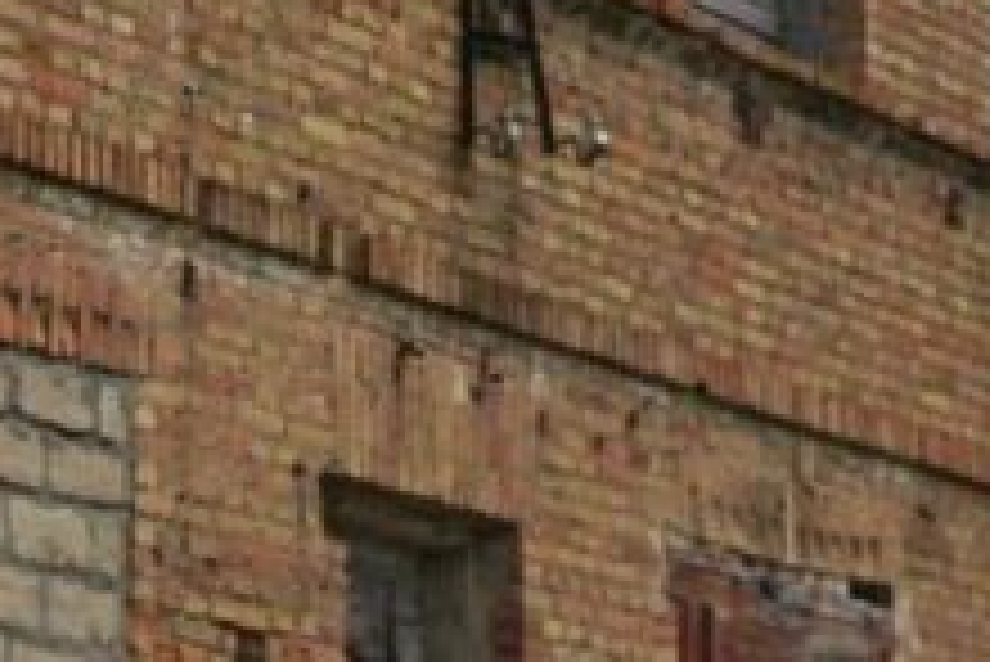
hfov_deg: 11.0
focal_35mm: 186
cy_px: 761
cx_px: 108
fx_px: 5118
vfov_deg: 7.3
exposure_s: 1/125
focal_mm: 27
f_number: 4
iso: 200
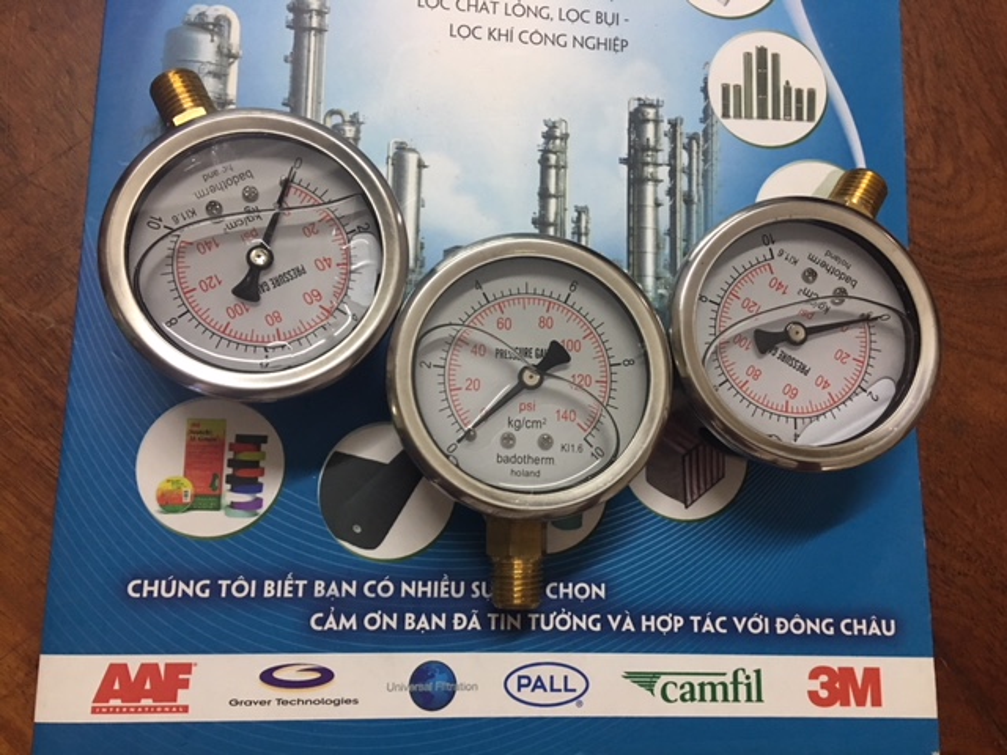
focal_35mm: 29
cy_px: 378
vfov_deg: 48.2
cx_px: 504
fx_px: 844
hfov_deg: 61.7
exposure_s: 1/17
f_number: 2.2
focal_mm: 4.15
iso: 100
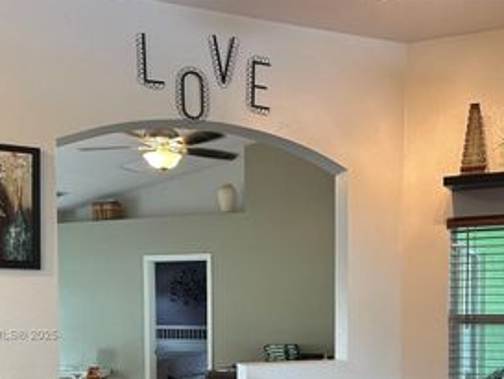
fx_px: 641
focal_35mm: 44
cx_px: 334
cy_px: 336
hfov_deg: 42.4
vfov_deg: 31.5
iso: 160
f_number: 1.78
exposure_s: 1/60
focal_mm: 6.86
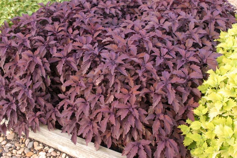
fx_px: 277
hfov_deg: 46.4
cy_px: 79
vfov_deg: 32.0
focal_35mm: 42
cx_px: 118
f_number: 5.6
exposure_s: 1/100
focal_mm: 28
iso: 400
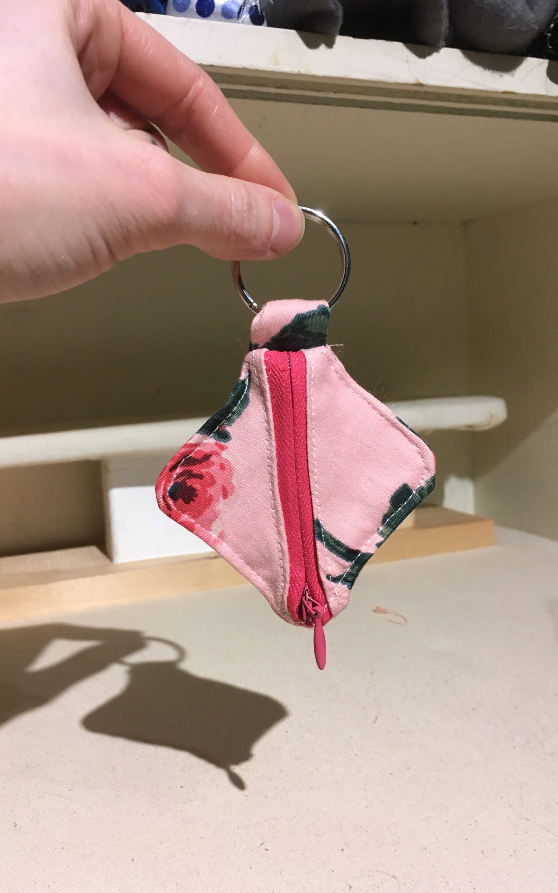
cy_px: 446
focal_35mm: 31
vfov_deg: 61.2
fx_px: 754
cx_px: 279
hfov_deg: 40.6
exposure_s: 1/30
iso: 100
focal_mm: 4.15
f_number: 2.2
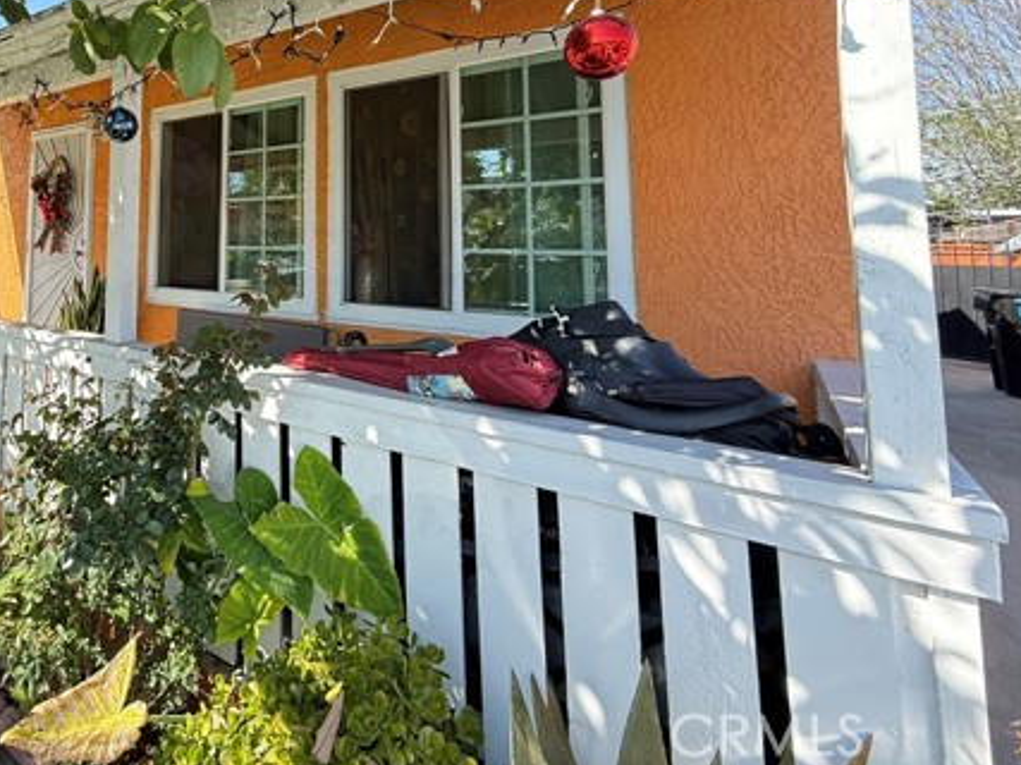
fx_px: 619
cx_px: 263
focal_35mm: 21
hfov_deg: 73.8
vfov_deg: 60.2
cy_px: 196
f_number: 2.2
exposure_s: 1/242
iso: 64
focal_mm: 2.22
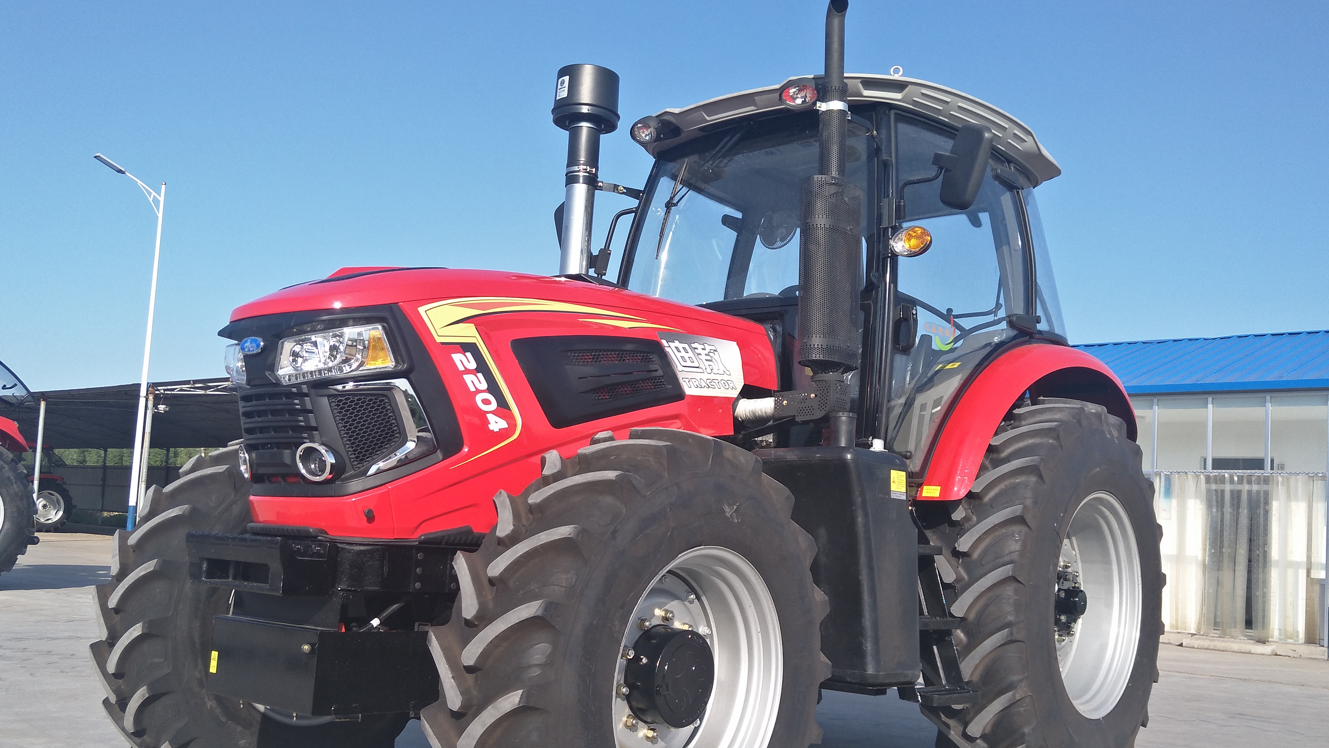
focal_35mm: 24
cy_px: 455
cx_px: 664
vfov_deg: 47.4
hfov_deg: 76.3
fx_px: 846
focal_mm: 3.79
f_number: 2
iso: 50
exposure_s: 1/751
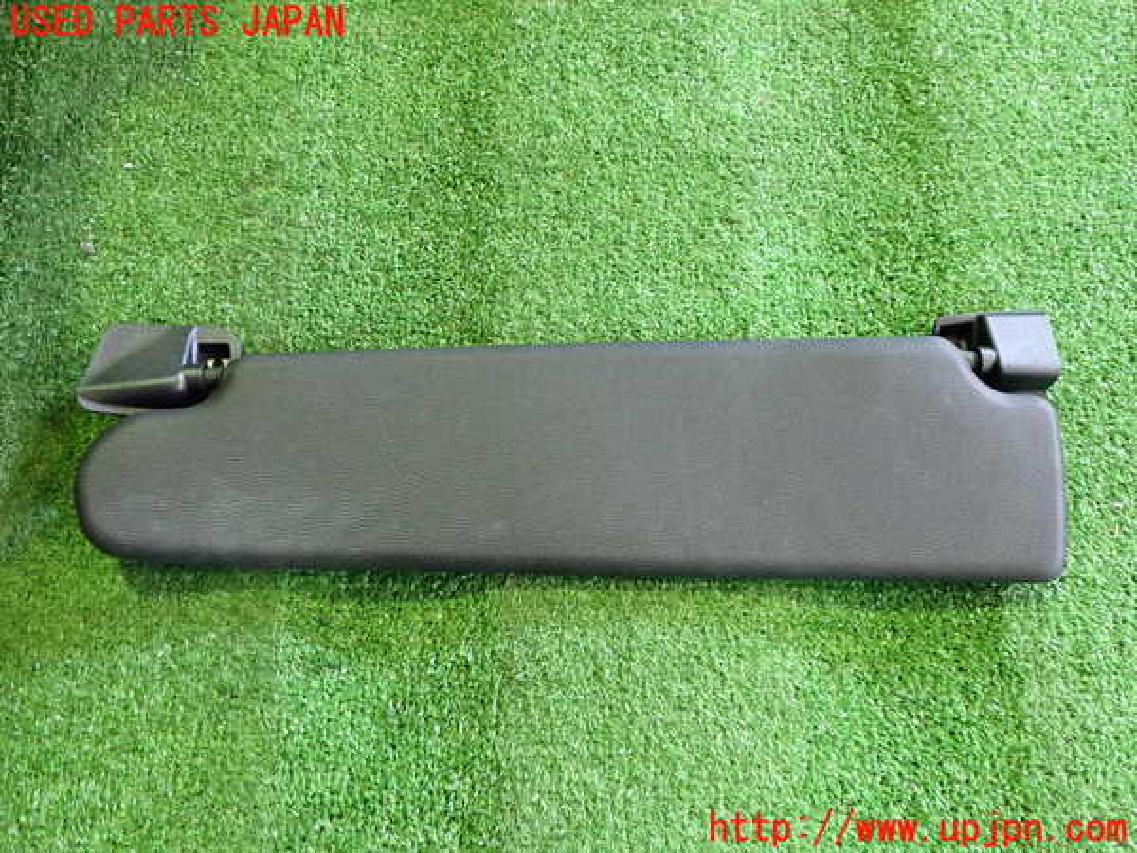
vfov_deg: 46.8
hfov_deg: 60.0
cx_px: 568
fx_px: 985
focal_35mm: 30
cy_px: 426
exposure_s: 1/30
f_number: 2.3
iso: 500
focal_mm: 5.4
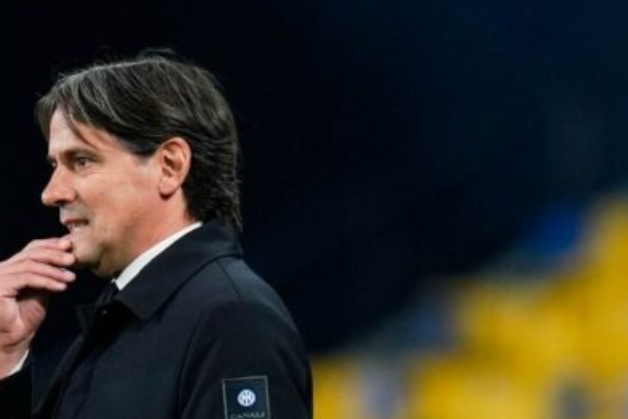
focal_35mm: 786
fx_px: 13716
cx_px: 95
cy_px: 377
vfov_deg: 1.8
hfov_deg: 2.6
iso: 1600
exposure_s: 1/1250
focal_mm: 400
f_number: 3.2
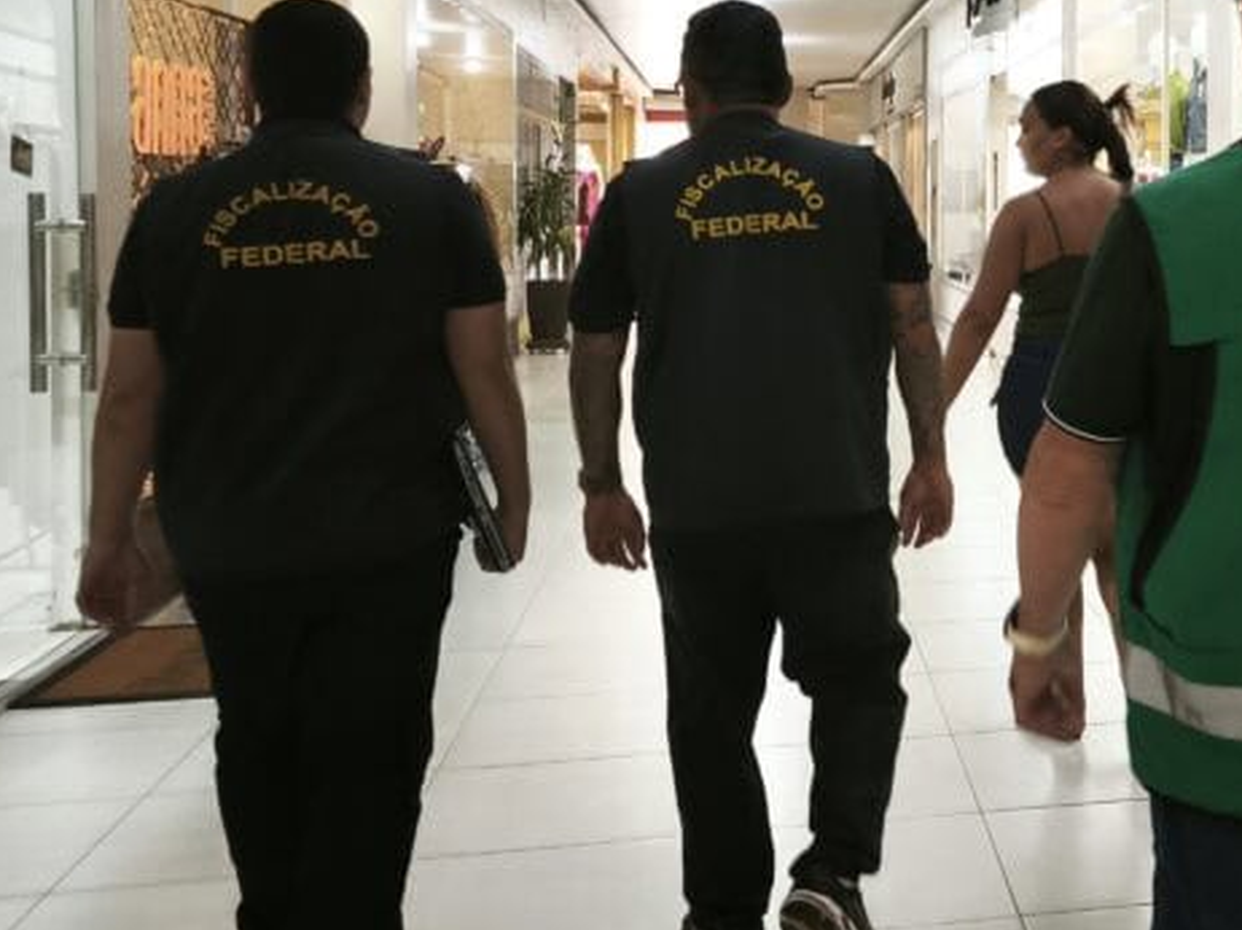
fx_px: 1829
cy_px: 312
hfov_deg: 34.7
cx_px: 1191
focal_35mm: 51
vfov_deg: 28.4
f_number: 1.7
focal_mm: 5.3
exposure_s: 1/60
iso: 250
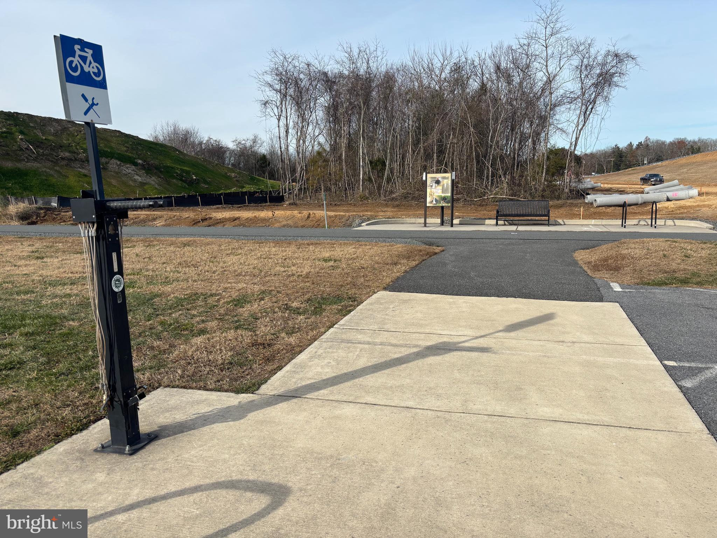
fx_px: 539
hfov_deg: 67.3
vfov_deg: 53.1
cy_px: 269
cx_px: 358
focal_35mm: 26
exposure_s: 1/3205
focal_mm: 5.96
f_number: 1.6
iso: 50
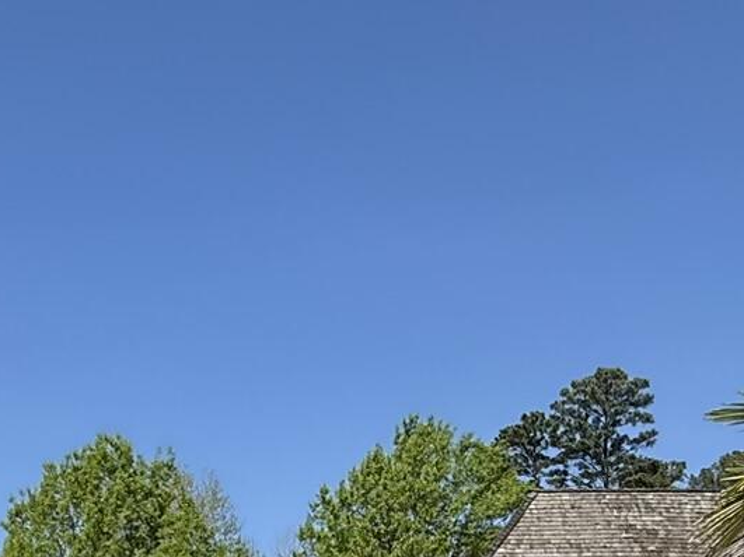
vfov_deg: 22.1
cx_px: 230
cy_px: 849
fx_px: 1160
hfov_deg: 35.1
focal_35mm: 54
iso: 50
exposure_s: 1/2976
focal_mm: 2.22
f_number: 2.2
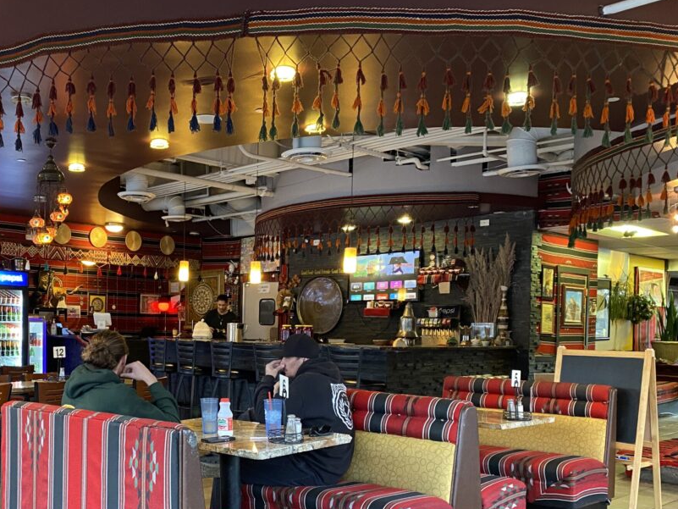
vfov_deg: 37.2
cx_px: 185
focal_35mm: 38
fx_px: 744
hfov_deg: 47.5
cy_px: 348
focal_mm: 4.25
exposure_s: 1/60
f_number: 1.8
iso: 400
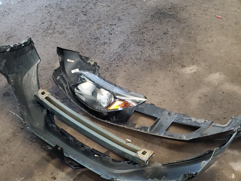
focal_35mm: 37
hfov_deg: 50.1
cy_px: 121
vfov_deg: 38.2
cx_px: 125
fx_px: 258
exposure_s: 1/17
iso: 302
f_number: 1.5
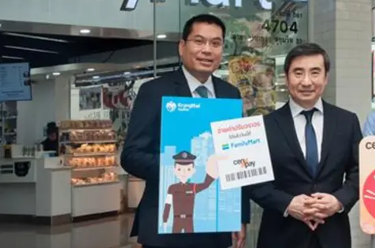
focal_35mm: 59
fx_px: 613
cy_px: 119
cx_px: 228
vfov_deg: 22.9
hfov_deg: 33.9
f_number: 11
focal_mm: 24
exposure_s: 1/200
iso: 800
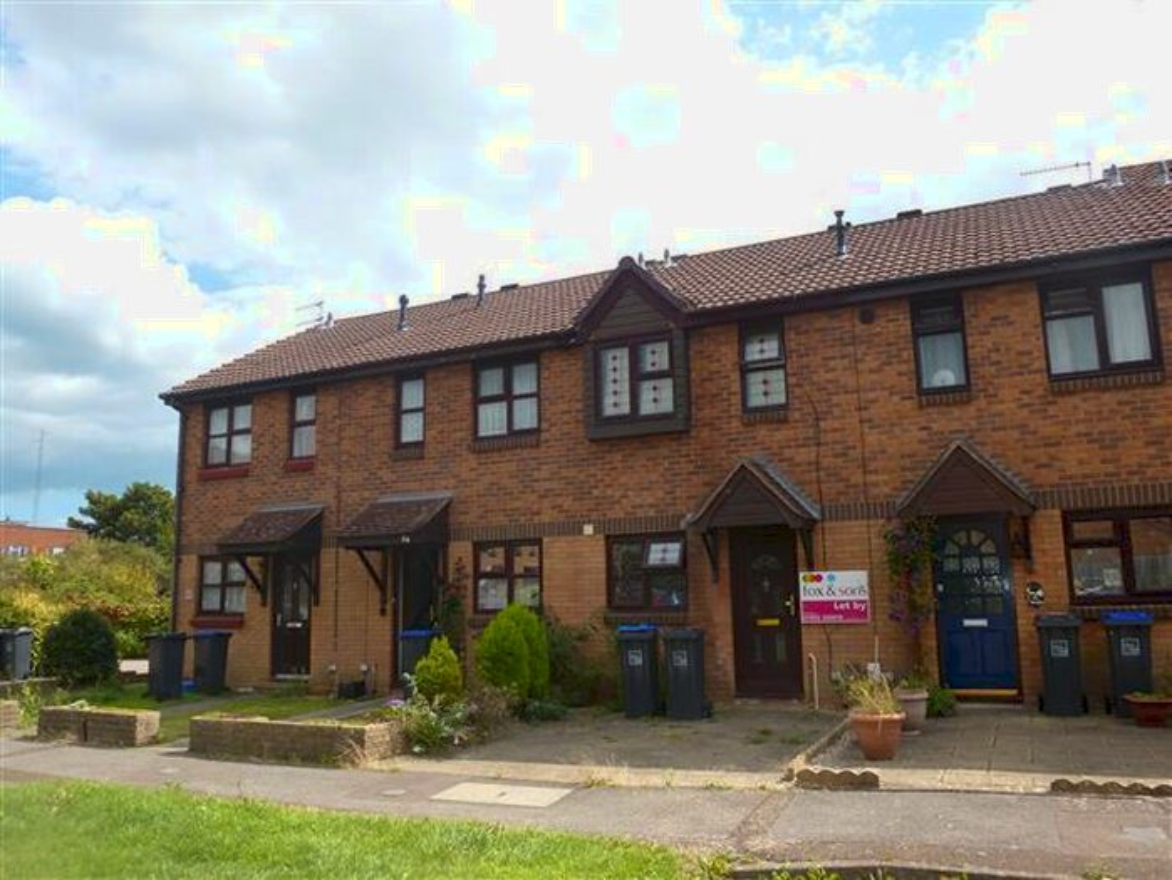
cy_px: 440
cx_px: 586
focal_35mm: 26
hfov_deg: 67.3
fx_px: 881
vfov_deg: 53.1
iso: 100
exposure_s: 1/800
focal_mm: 4.7
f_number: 3.4
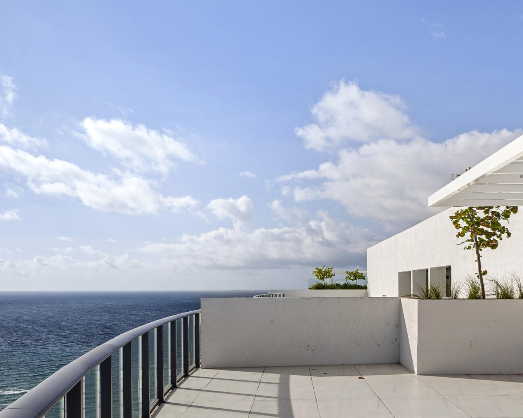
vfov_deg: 39.7
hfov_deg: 49.1
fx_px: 573
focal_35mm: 37
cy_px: 274
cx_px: 263
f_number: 8
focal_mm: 17
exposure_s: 1/800
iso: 100
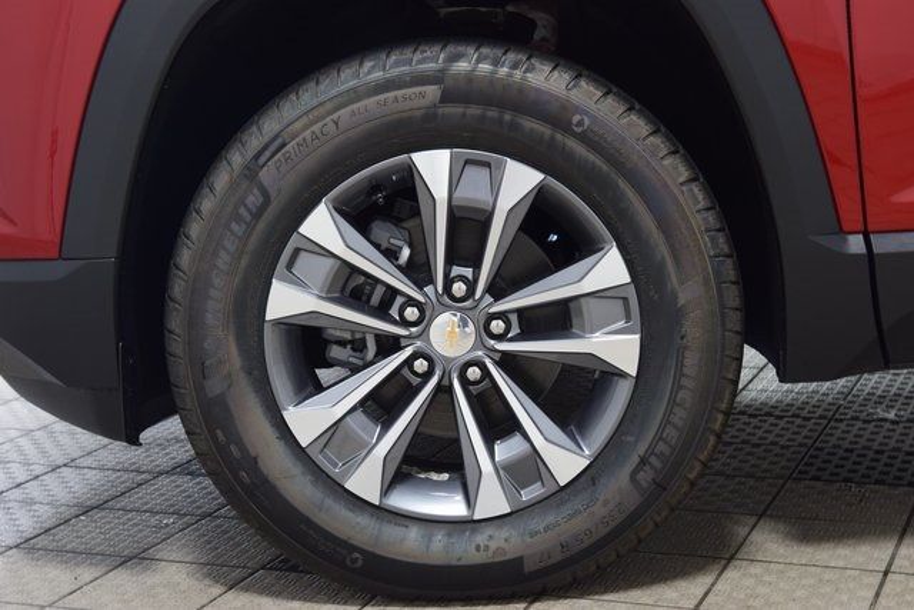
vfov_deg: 20.6
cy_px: 305
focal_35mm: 66
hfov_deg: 30.5
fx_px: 1676
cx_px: 457
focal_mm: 44
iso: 800
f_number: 6.3
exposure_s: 1/15
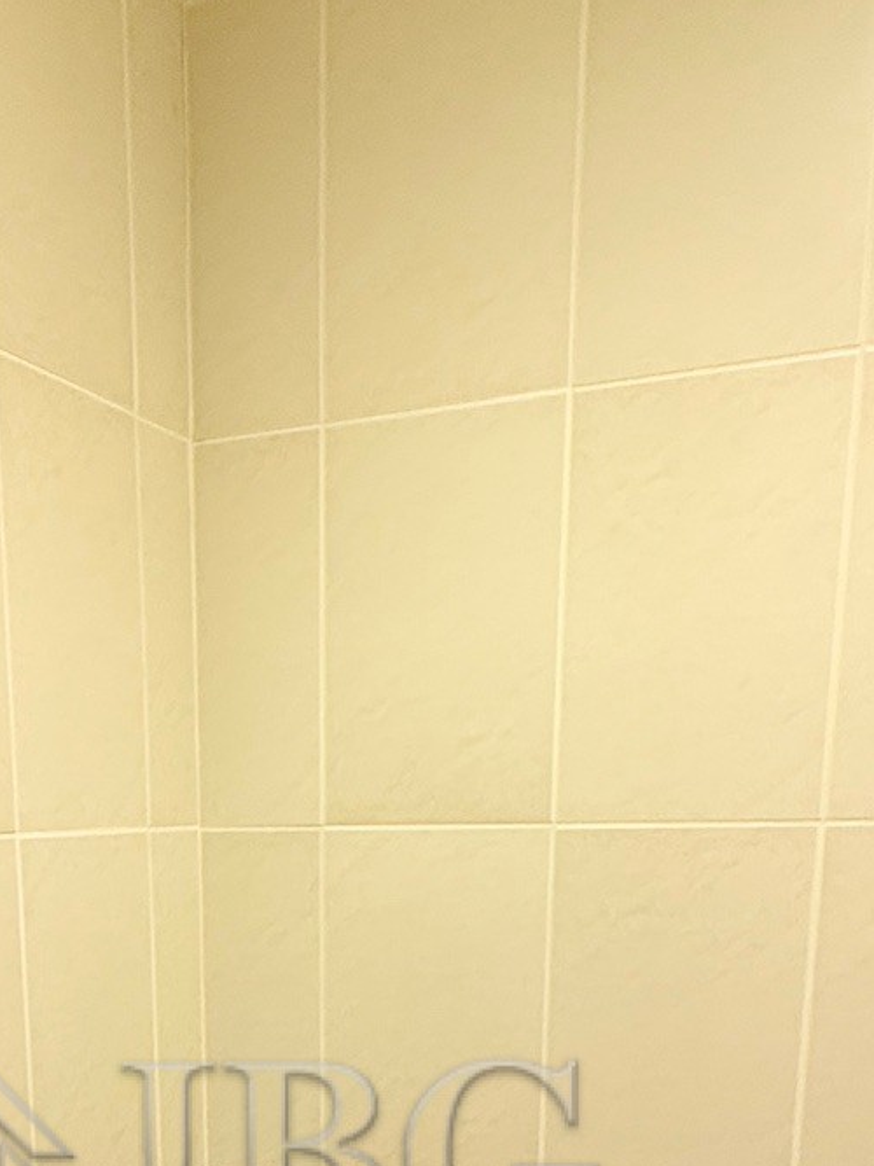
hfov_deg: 32.9
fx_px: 1448
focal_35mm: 43
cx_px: 206
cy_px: 1173
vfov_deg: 38.7
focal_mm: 2.22
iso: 320
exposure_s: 1/50
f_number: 2.2
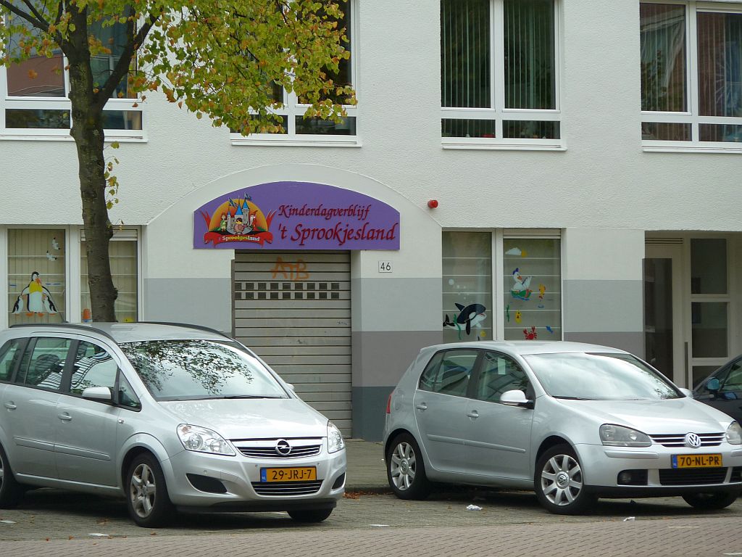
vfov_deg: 7.1
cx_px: 371
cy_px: 278
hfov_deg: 9.4
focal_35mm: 210
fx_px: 4501
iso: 80
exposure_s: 1/160
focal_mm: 34.4
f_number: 4.6
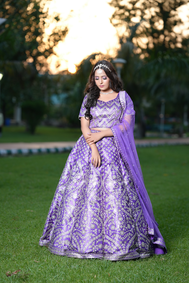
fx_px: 669
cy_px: 142
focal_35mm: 85
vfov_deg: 23.9
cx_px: 94
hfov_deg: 16.1
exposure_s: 1/200
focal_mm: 85
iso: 100
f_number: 2.2
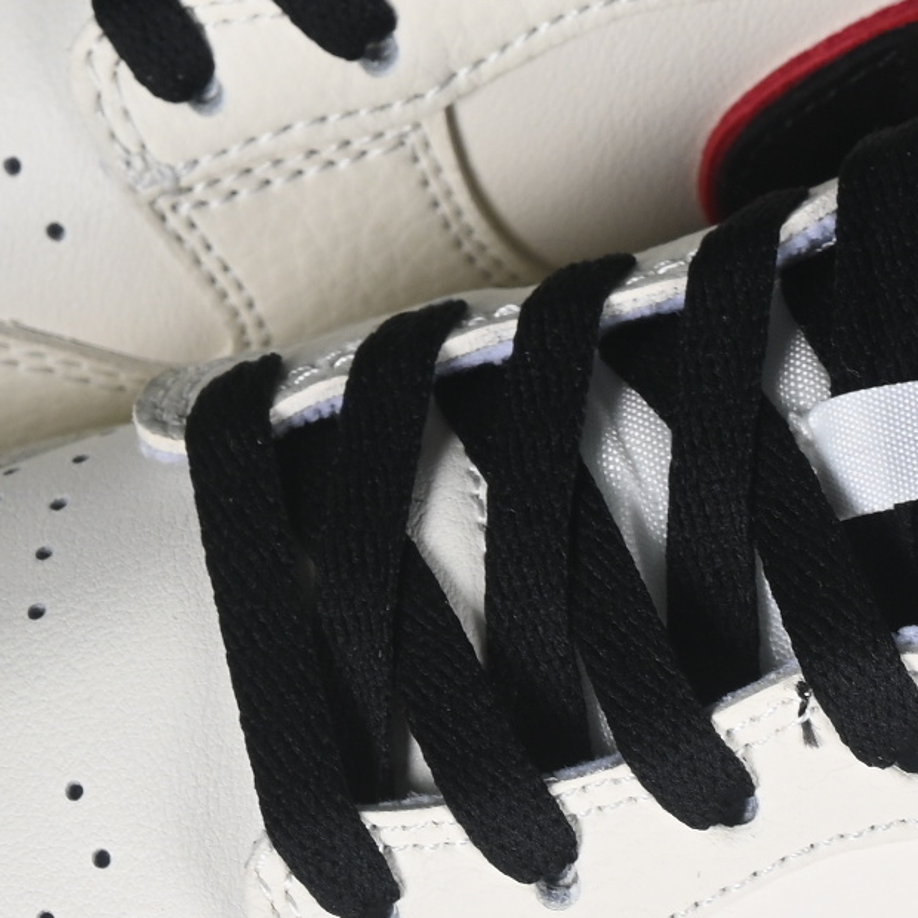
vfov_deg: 6.1
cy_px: 372
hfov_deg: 6.1
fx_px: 8581
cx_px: 911
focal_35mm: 286
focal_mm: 50
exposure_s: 1/80
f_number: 7.1
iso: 160
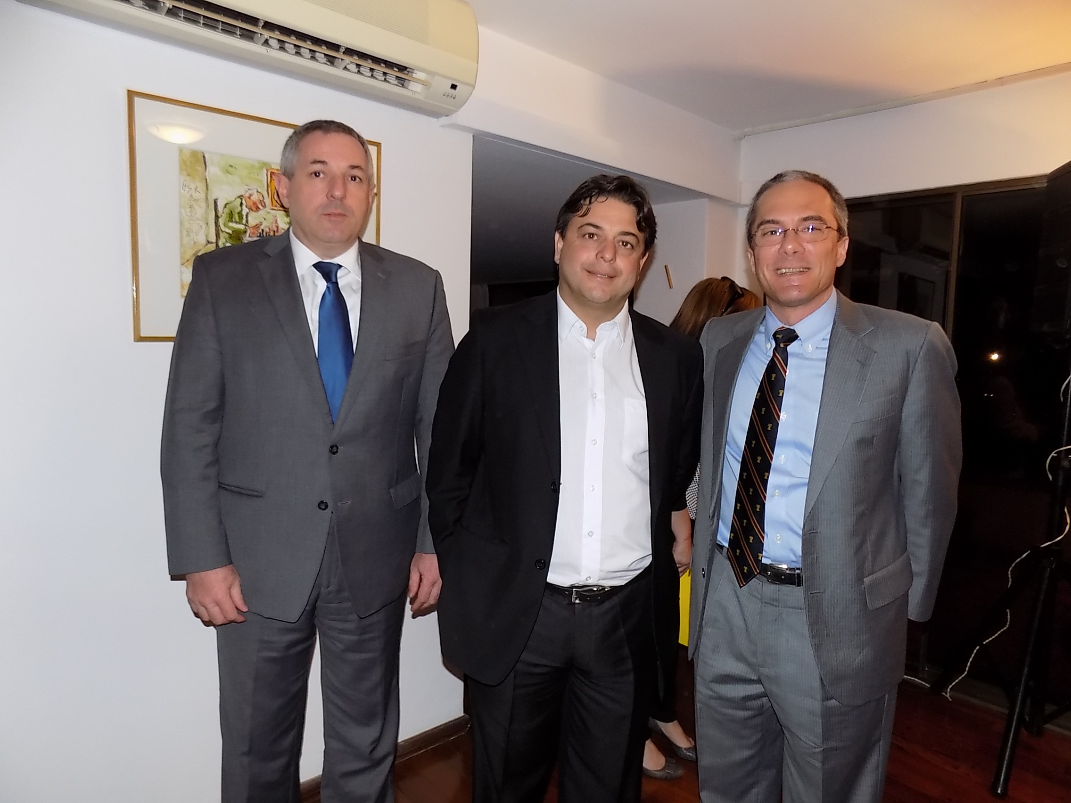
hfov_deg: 73.9
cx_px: 536
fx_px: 712
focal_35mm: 23
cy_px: 402
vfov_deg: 58.9
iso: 200
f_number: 3.1
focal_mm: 4
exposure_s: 1/30
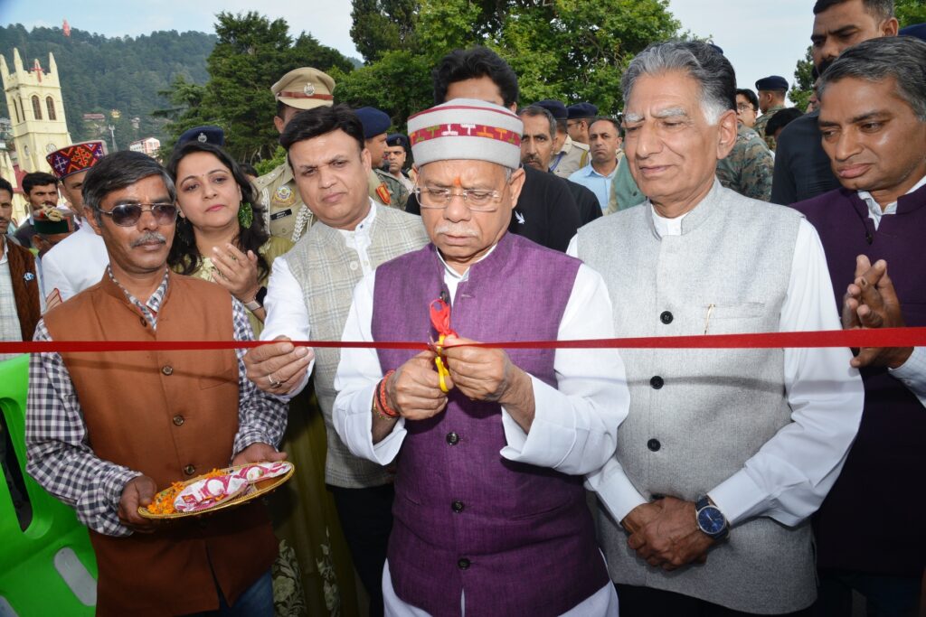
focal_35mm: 24
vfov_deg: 53.1
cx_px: 463
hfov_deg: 73.7
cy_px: 308
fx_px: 617
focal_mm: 24
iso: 400
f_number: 11
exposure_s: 1/125
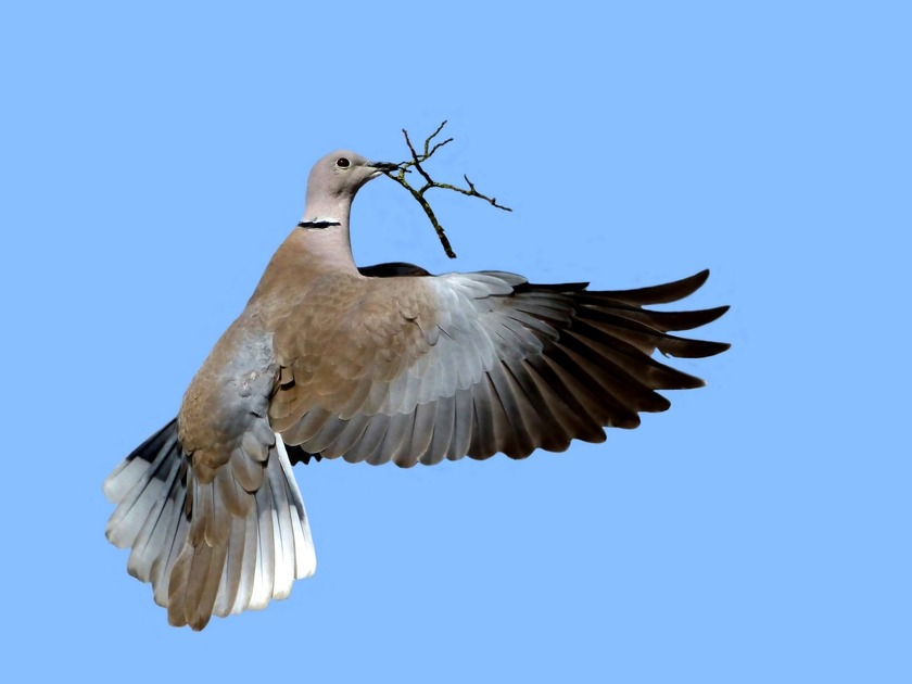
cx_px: 456
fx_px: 7640
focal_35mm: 290
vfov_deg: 5.1
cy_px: 342
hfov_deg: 6.8
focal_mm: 52.3
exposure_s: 1/3200
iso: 400
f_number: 5.6
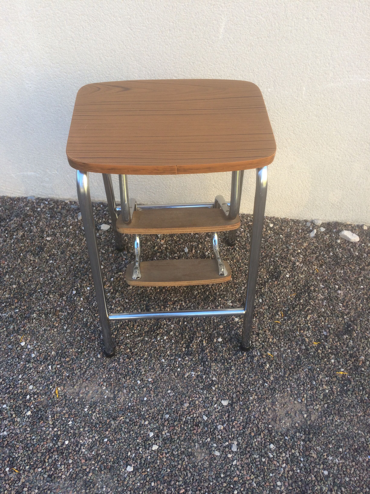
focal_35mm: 29
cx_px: 185
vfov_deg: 61.7
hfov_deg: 48.2
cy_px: 247
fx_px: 413
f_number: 2.2
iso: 32
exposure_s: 1/215
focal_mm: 4.15
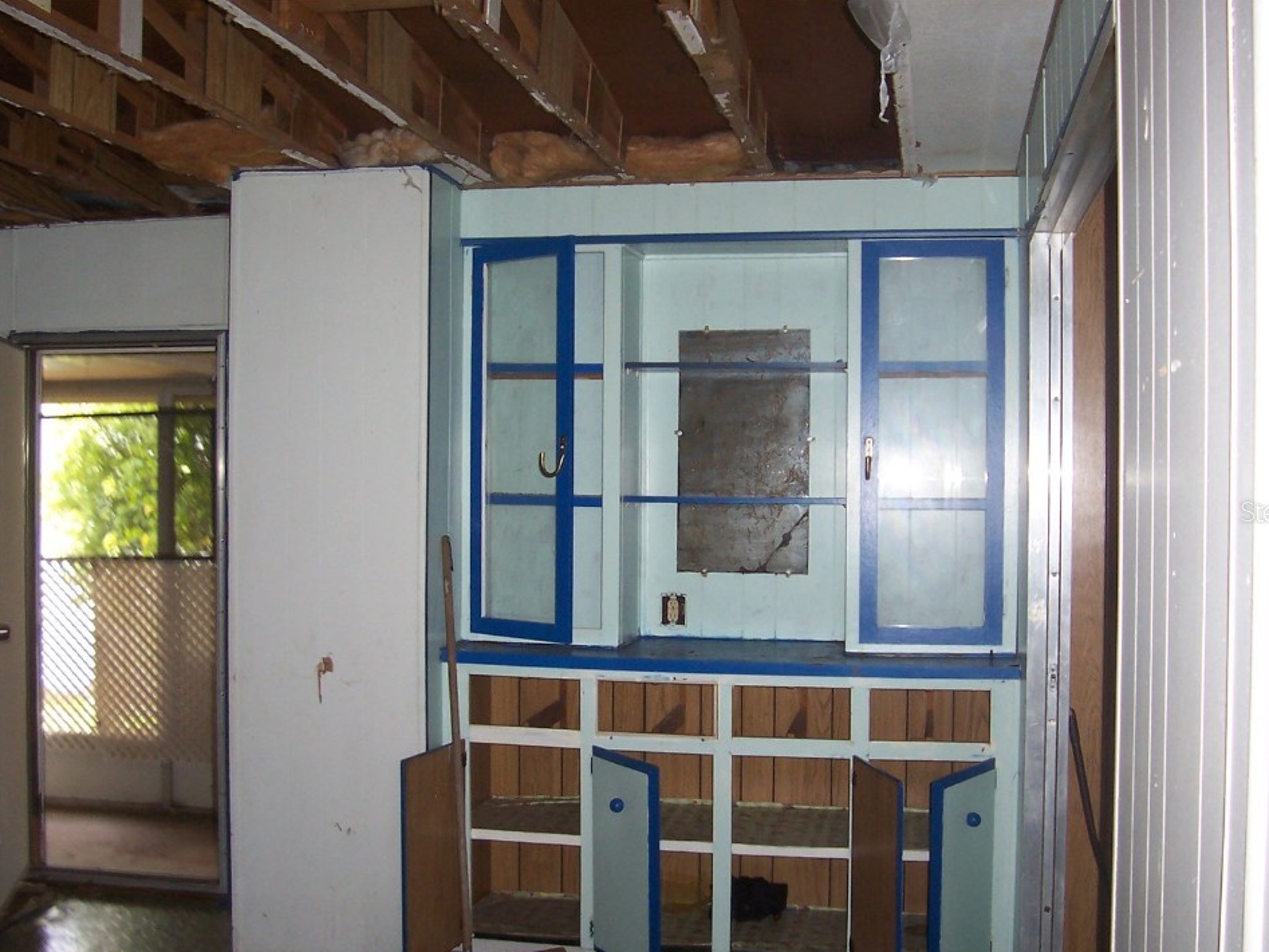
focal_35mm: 40
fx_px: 1466
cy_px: 511
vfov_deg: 35.9
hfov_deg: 46.8
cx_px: 681
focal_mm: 5.6
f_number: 2.8
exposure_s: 1/60
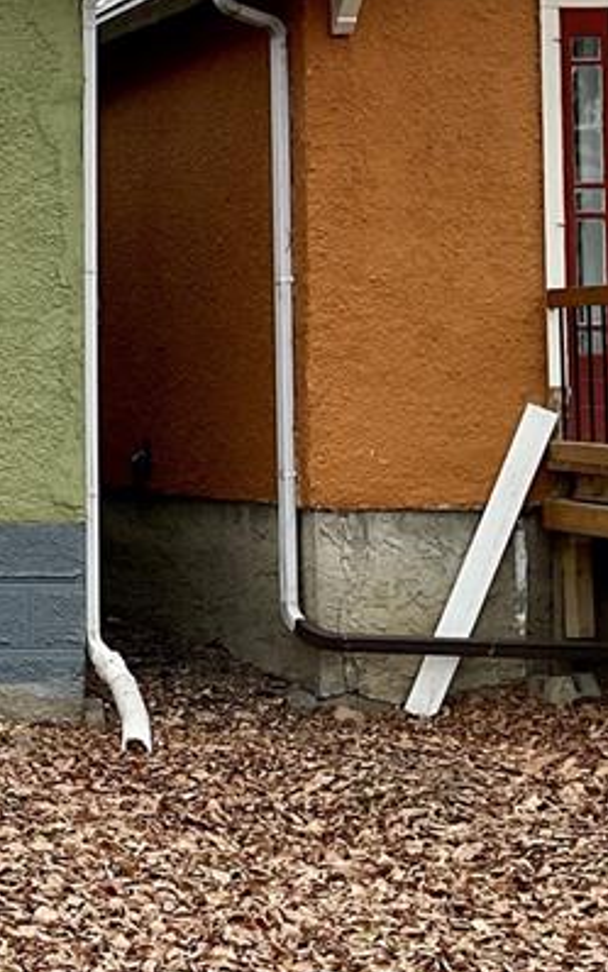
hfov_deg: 14.0
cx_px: -591
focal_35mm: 79
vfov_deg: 26.1
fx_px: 2093
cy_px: 383
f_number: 1.8
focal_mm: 3
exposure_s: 1/122
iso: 25
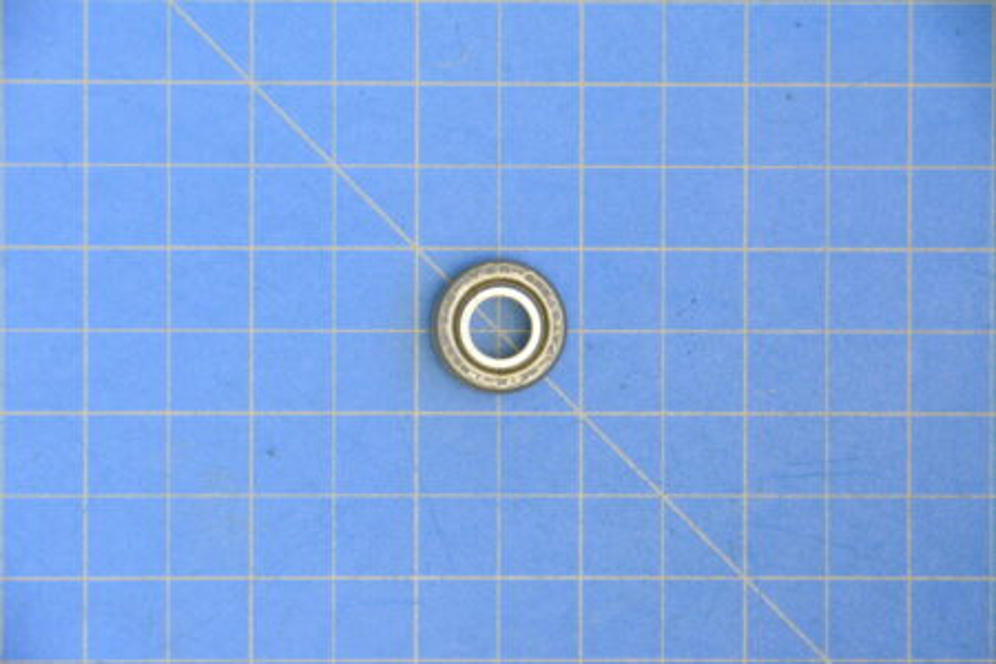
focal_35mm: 300
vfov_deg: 4.6
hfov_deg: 6.9
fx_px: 8299
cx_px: 498
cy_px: 332
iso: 6400
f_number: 8
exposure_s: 1/8
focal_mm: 200
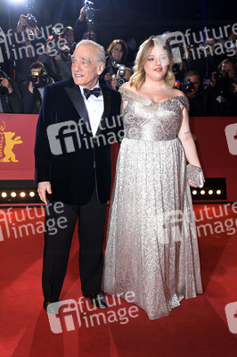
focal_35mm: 50
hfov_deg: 26.9
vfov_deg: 39.6
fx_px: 495
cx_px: 118
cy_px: 178
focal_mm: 50
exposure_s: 1/250
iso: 1250
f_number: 5.6
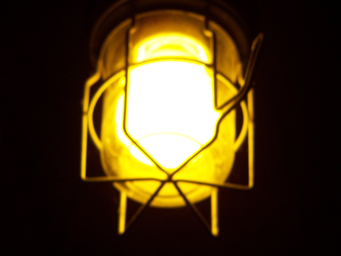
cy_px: 128
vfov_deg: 4.4
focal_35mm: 337
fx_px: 3320
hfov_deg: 5.9
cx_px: 170
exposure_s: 1/60
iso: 140
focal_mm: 55.9
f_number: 3.6
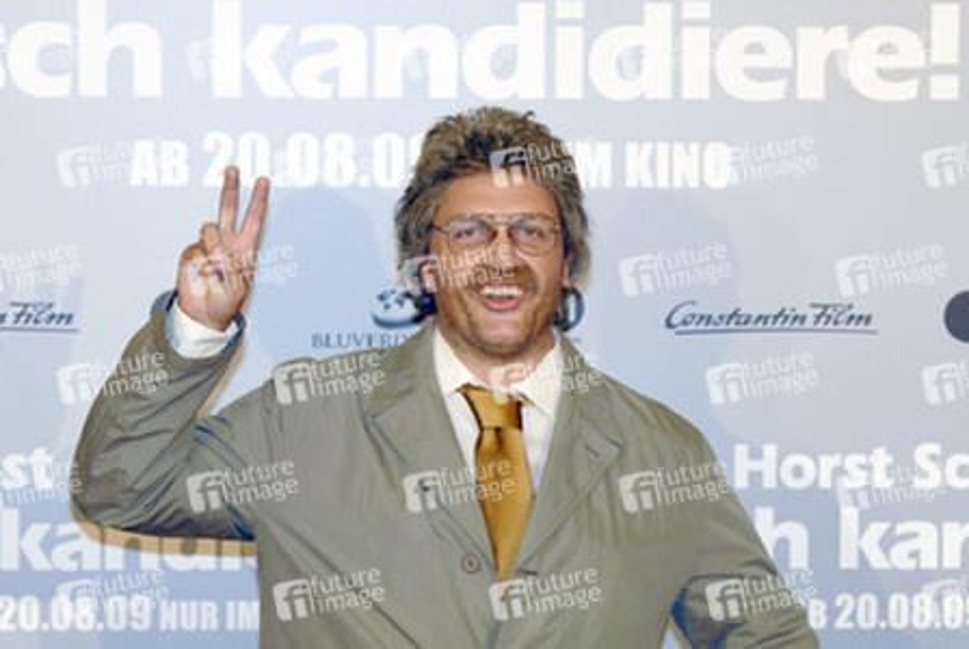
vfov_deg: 9.2
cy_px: 324
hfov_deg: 13.7
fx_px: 4043
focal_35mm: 150
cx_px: 484
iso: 400
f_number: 5
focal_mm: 100
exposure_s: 1/160
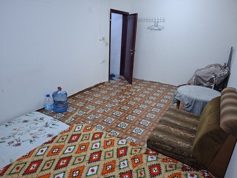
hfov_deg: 73.9
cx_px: 118
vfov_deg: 58.9
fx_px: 158
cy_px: 89
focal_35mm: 23
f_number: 1.8
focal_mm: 5.54
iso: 400
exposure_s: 1/25
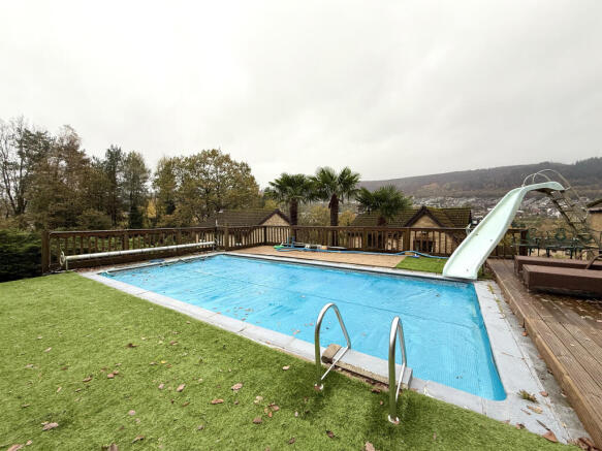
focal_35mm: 14
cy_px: 226
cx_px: 301
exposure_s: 1/233
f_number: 2.2
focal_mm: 2.22
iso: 50
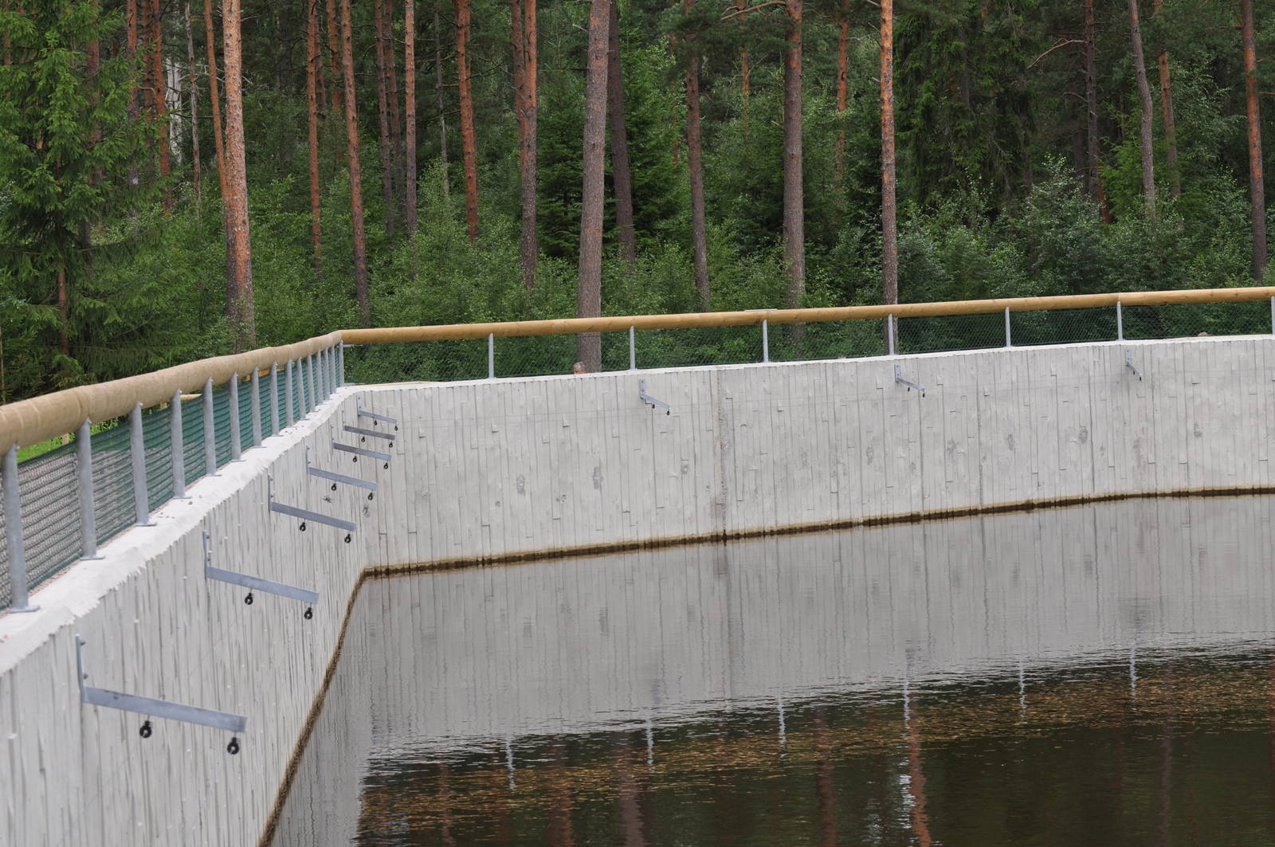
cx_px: 638
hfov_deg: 19.5
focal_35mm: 105
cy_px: 424
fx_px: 3715
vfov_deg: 13.0
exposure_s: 1/200
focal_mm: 70
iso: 200
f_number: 8
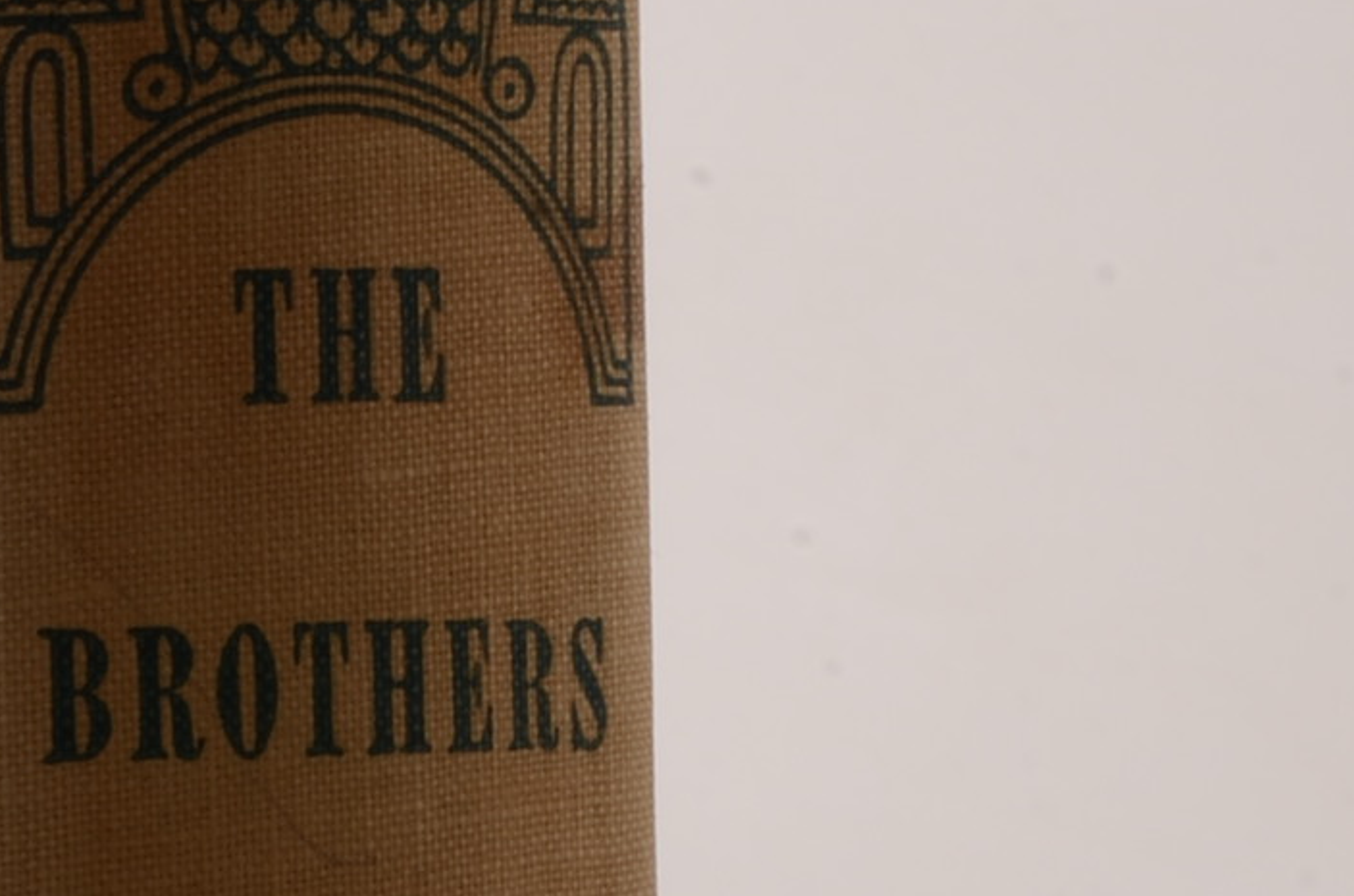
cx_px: 114
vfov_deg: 5.8
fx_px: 8882
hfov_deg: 8.7
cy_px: 701
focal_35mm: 237
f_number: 32
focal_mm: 45
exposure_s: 1/200
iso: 100
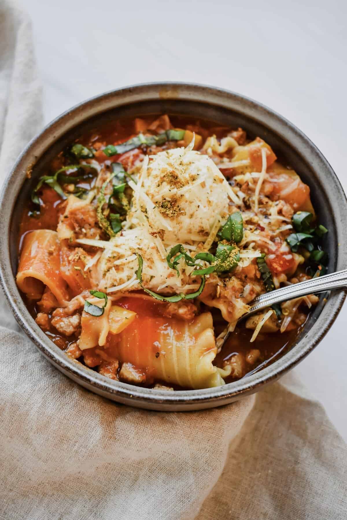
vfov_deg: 43.6
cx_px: 174
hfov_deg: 29.9
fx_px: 651
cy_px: 260
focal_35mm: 45
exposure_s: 1/80
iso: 400
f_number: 4.5
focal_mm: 30
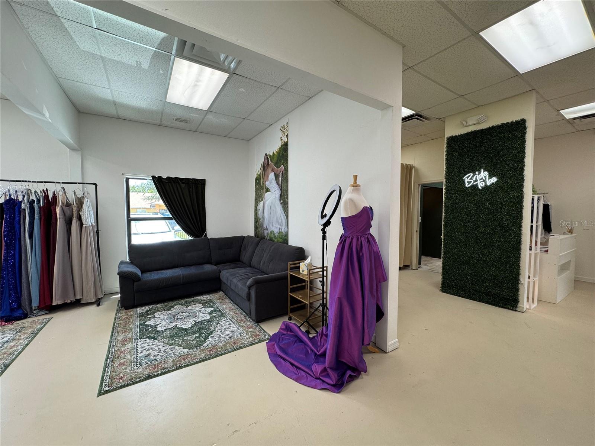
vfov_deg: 85.7
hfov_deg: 102.1
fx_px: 241
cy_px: 223
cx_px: 298
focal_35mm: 14
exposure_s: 1/120
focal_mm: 2.22
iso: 125
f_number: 2.2
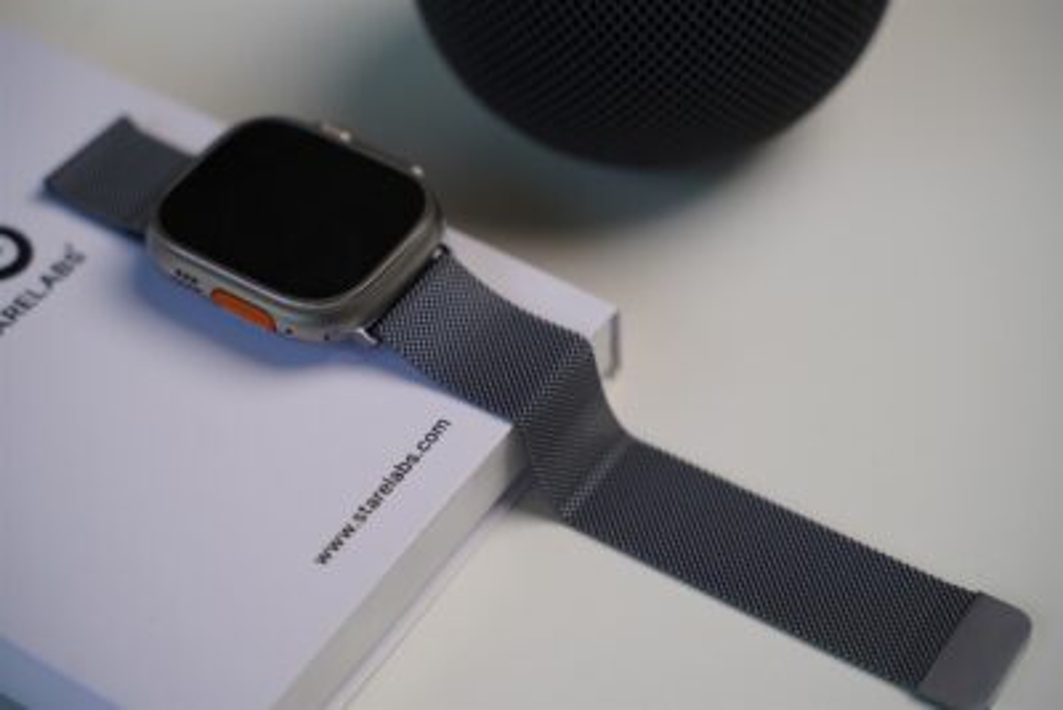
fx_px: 2215
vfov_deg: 18.2
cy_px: 355
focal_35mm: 75
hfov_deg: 27.0
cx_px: 532
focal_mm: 75
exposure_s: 1/160
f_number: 4
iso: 400
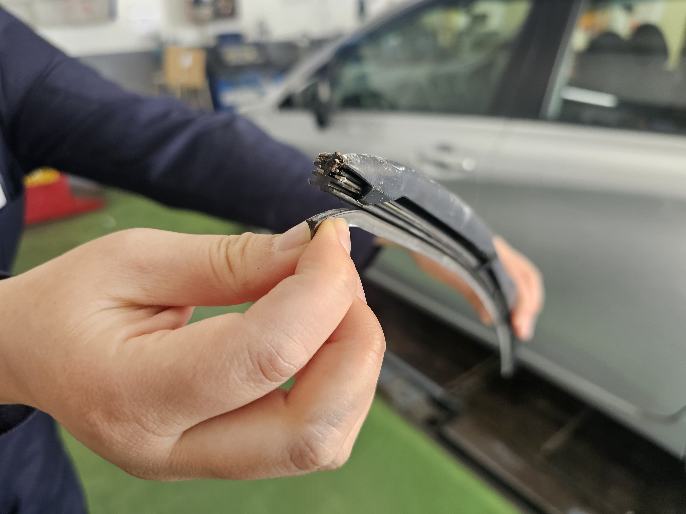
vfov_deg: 58.9
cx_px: 343
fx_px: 456
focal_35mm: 23
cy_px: 257
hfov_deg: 73.9
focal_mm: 6.3
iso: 160
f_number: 1.7
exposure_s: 1/120
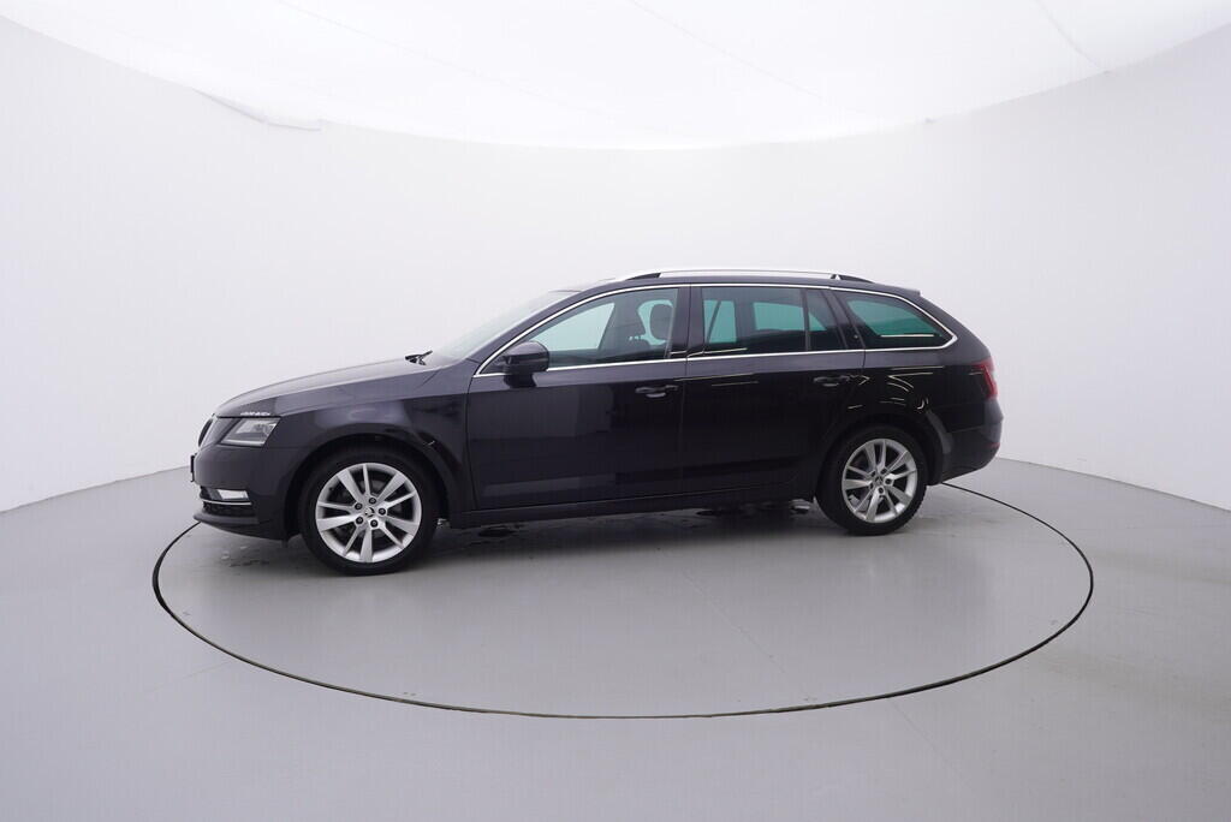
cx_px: 616
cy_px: 411
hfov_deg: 77.3
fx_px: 770
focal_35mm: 22
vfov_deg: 56.2
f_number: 5
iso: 200
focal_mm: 15
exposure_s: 1/80
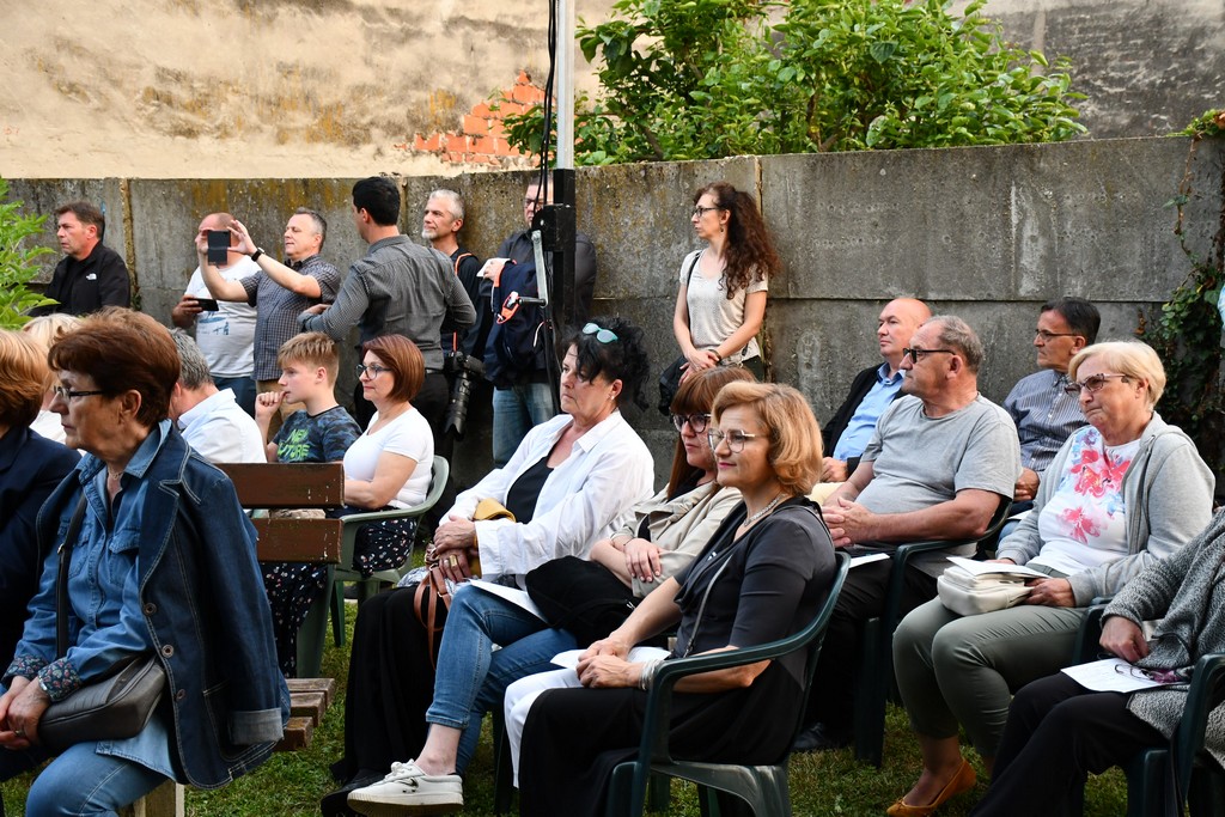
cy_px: 408
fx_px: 1633
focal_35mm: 48
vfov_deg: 28.1
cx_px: 612
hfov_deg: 41.1
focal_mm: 32
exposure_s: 1/200
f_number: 4
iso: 800
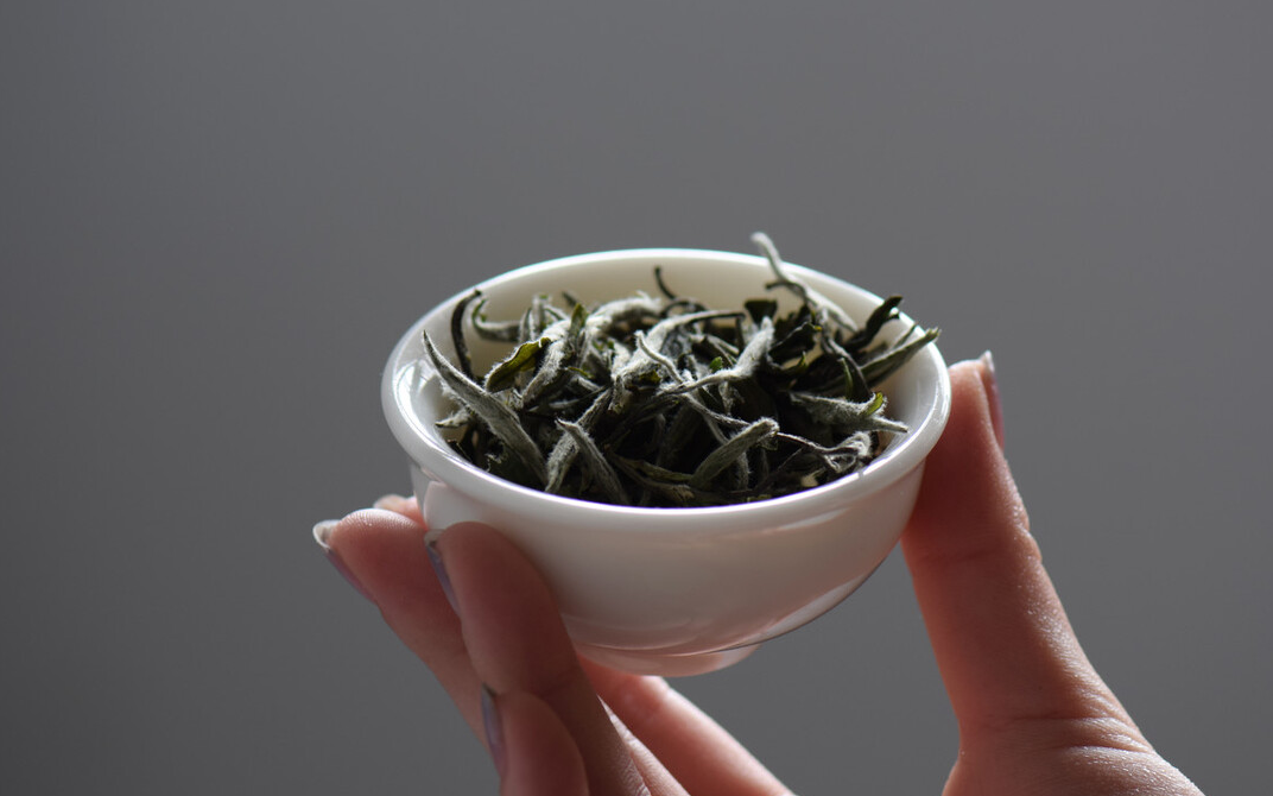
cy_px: 386
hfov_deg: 11.7
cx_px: 653
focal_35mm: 180
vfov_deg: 7.3
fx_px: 6230
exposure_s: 1/90
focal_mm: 105
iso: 160
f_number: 4.8
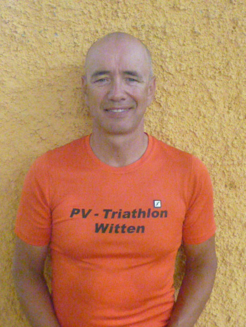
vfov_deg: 39.7
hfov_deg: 30.3
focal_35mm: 48
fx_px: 455
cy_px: 164
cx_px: 123
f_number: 10
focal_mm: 4.9
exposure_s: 1/320
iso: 1600
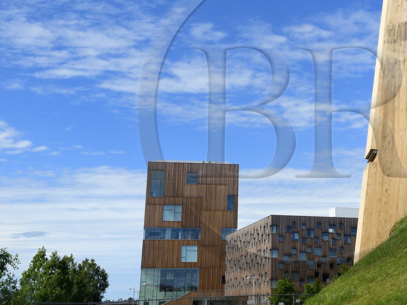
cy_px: 112
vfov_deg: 26.9
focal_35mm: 54
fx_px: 635
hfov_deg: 34.8
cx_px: 304
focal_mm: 35
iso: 200
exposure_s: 1/250
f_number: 14
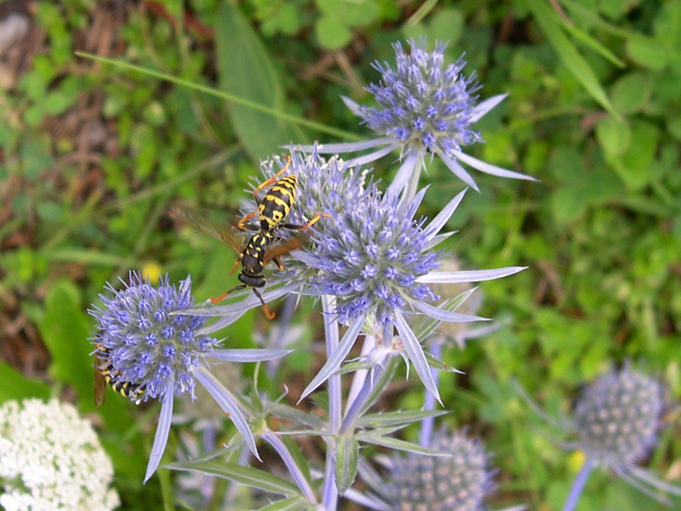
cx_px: 340
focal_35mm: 38
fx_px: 748
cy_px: 256
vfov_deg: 37.7
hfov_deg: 49.0
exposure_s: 1/96
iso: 100
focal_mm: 8
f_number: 2.8
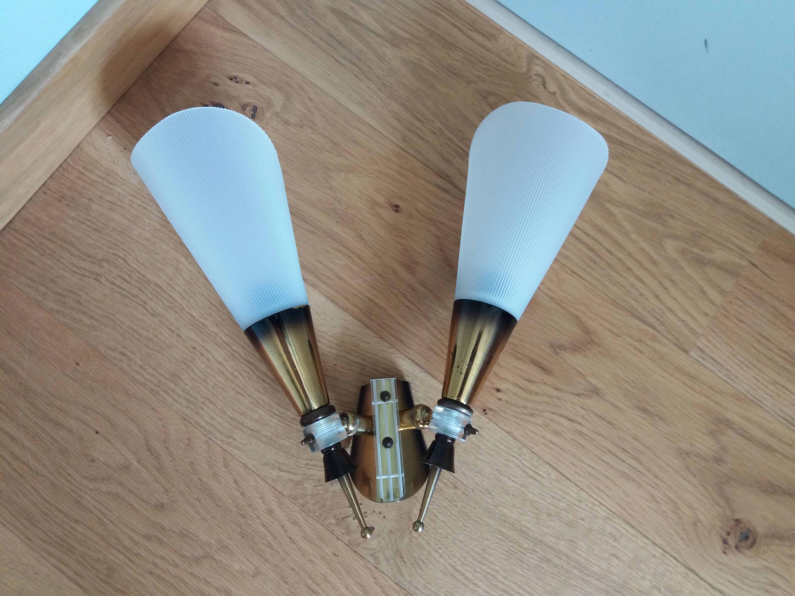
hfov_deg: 63.4
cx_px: 398
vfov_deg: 49.7
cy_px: 298
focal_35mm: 28
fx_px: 643
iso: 125
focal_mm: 3.7
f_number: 1.9
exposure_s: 1/33
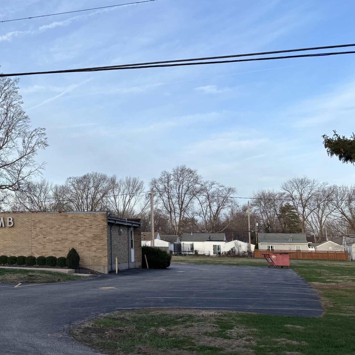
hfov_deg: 33.3
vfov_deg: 36.0
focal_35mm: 47
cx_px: 7
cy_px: 158
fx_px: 545
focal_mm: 5.96
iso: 50
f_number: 1.6
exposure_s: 1/1205
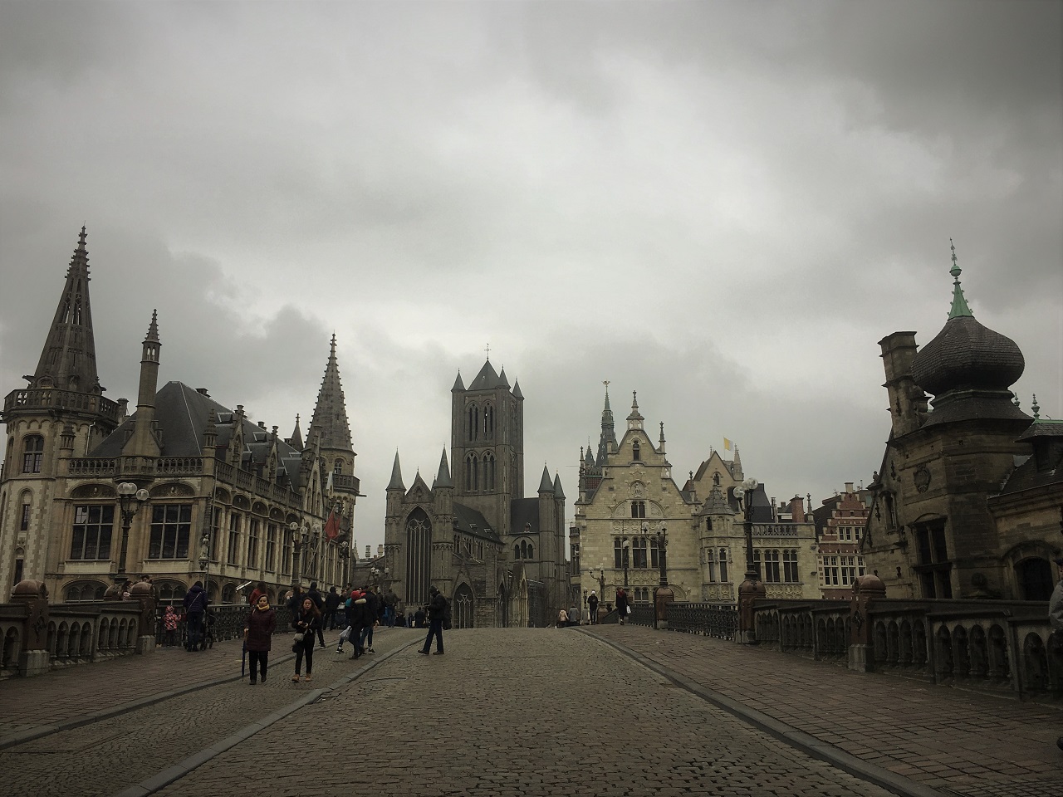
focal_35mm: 29
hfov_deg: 61.7
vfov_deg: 48.2
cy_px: 398
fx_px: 891
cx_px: 532
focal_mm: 4.15
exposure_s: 1/1709
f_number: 2.2
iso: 25
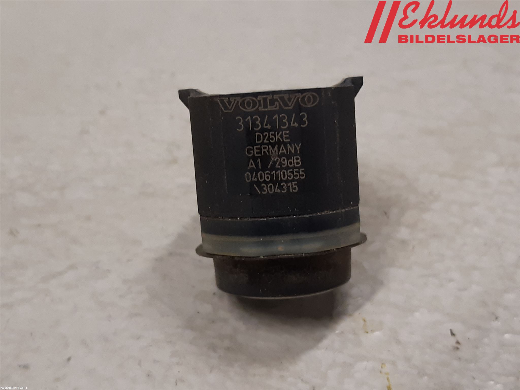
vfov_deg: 53.1
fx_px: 391
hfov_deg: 67.3
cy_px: 195
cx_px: 260
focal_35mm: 26
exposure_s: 1/50
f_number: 1.7
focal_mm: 3.93
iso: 125
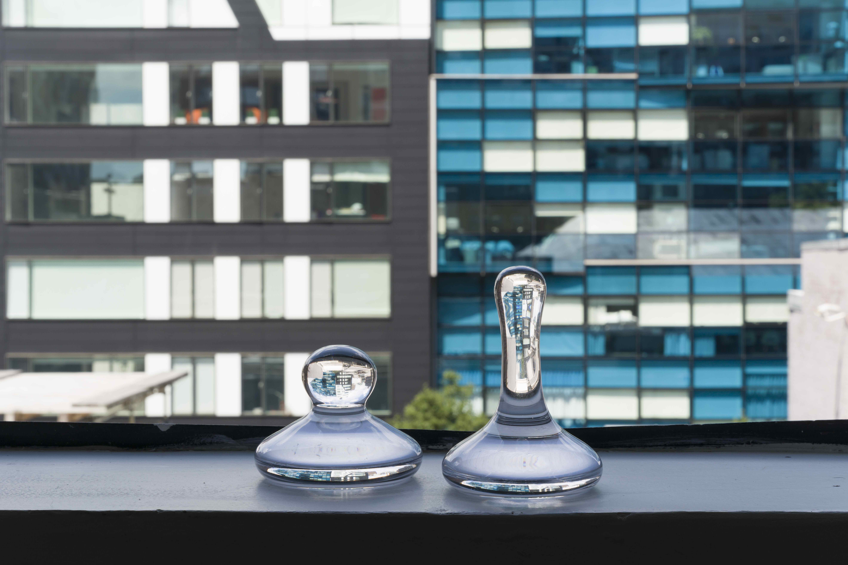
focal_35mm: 62
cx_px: 424
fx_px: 1451
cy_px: 282
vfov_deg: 22.1
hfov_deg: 32.6
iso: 100
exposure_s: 1/80
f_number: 16
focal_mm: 61.6
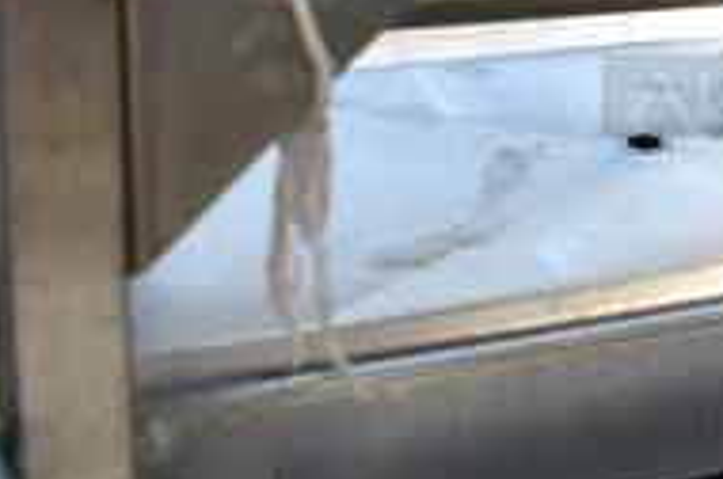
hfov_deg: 20.6
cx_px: 1027
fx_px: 1744
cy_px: -65
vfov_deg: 15.2
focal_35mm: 87
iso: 100
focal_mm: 18
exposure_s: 1/200
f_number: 7.1
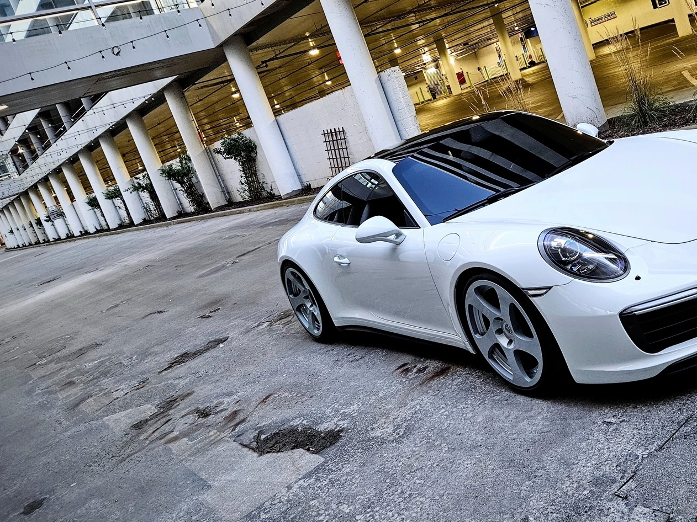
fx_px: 705
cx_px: 500
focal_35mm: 35
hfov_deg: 51.0
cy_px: 178
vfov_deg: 40.2
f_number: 1.8
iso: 640
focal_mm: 5.4
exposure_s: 1/240
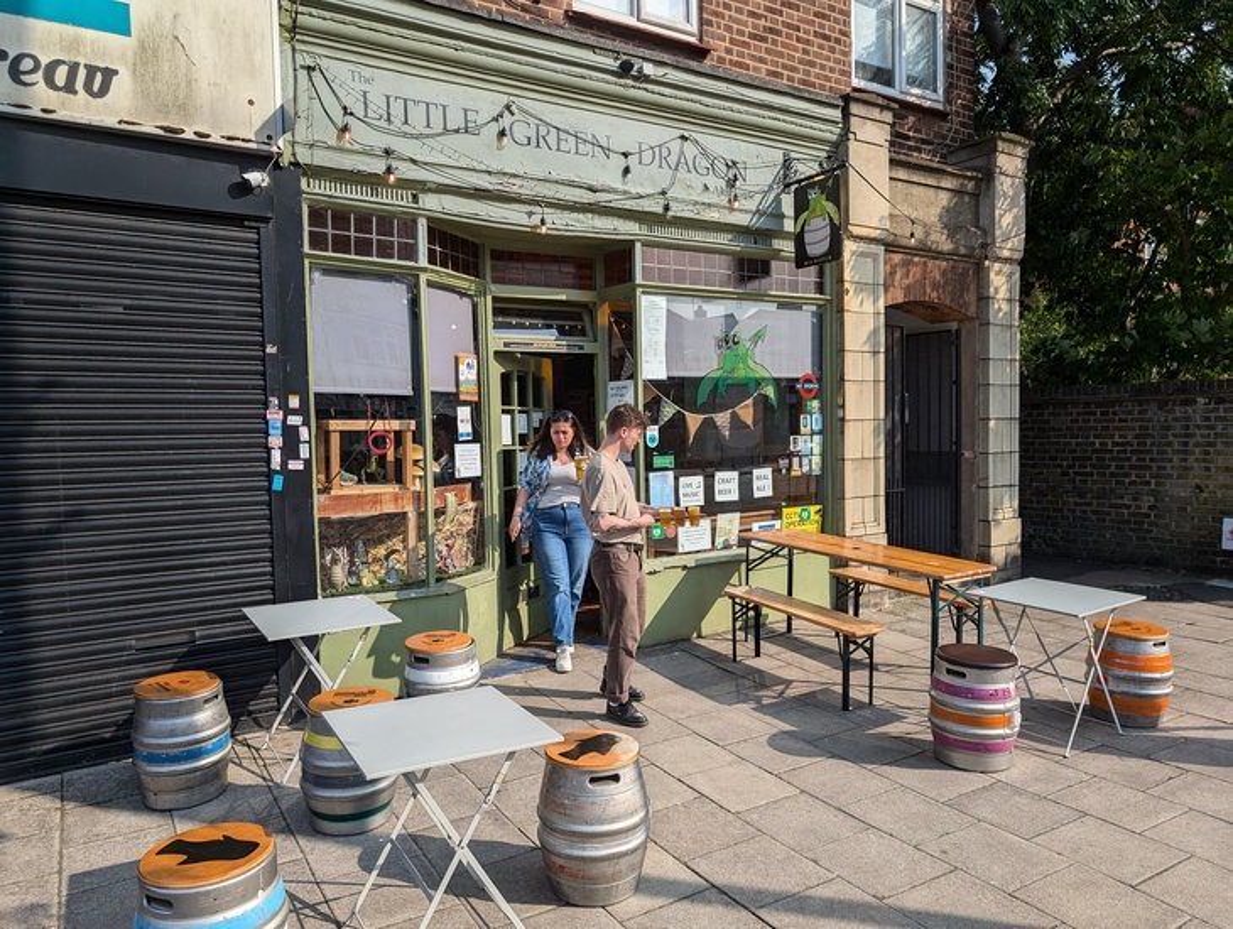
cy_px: 464
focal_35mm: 24
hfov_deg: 71.5
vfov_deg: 57.0
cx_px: 616
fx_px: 856
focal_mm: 6.9
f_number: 1.68
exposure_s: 1/934
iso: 19
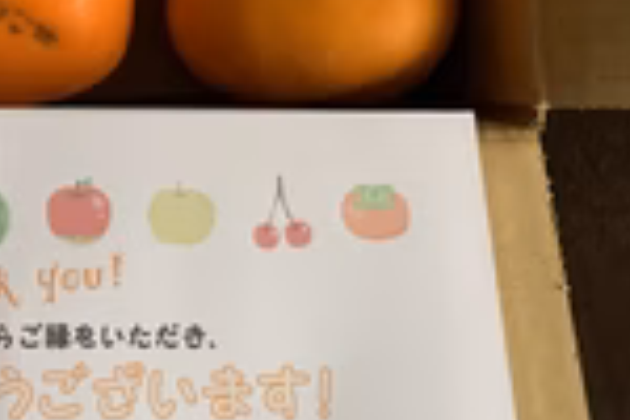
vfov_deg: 18.2
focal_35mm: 72
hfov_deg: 27.0
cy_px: -50
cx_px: 50
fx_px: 1260
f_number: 1.8
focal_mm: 4.25
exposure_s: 1/60
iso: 250
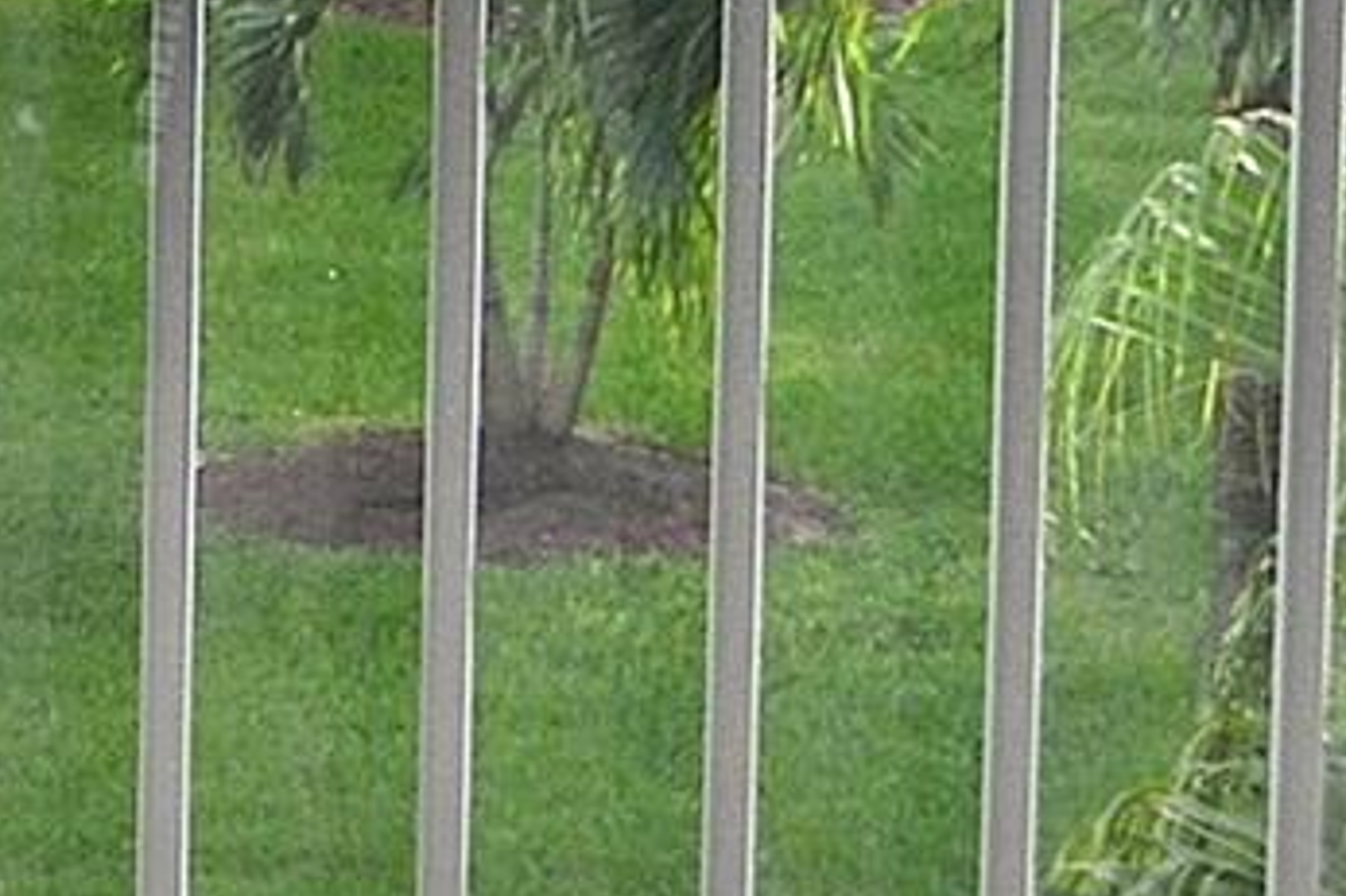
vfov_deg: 5.3
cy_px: -816
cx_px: -694
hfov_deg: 7.9
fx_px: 9602
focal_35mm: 257
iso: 100
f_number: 6.3
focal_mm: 29
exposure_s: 1/160
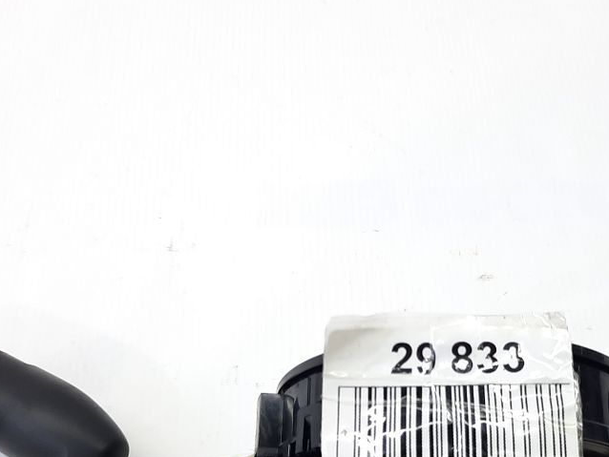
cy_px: 364
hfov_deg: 39.9
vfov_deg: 30.2
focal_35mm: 47
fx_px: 827
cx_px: 413
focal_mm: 4.6
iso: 80
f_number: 2
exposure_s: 1/50
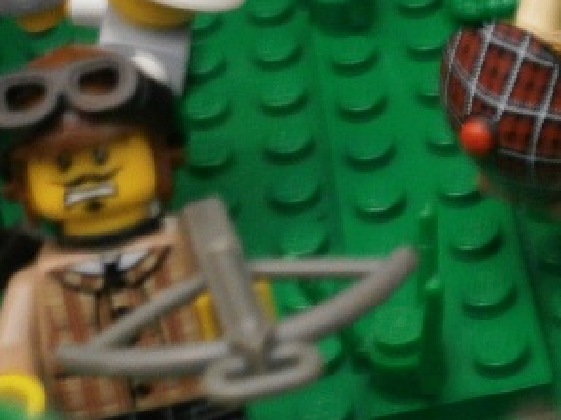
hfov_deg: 15.4
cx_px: 440
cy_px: 289
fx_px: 2058
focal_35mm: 127
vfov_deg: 11.7
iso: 400
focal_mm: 8.3
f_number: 3.4
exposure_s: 1/2
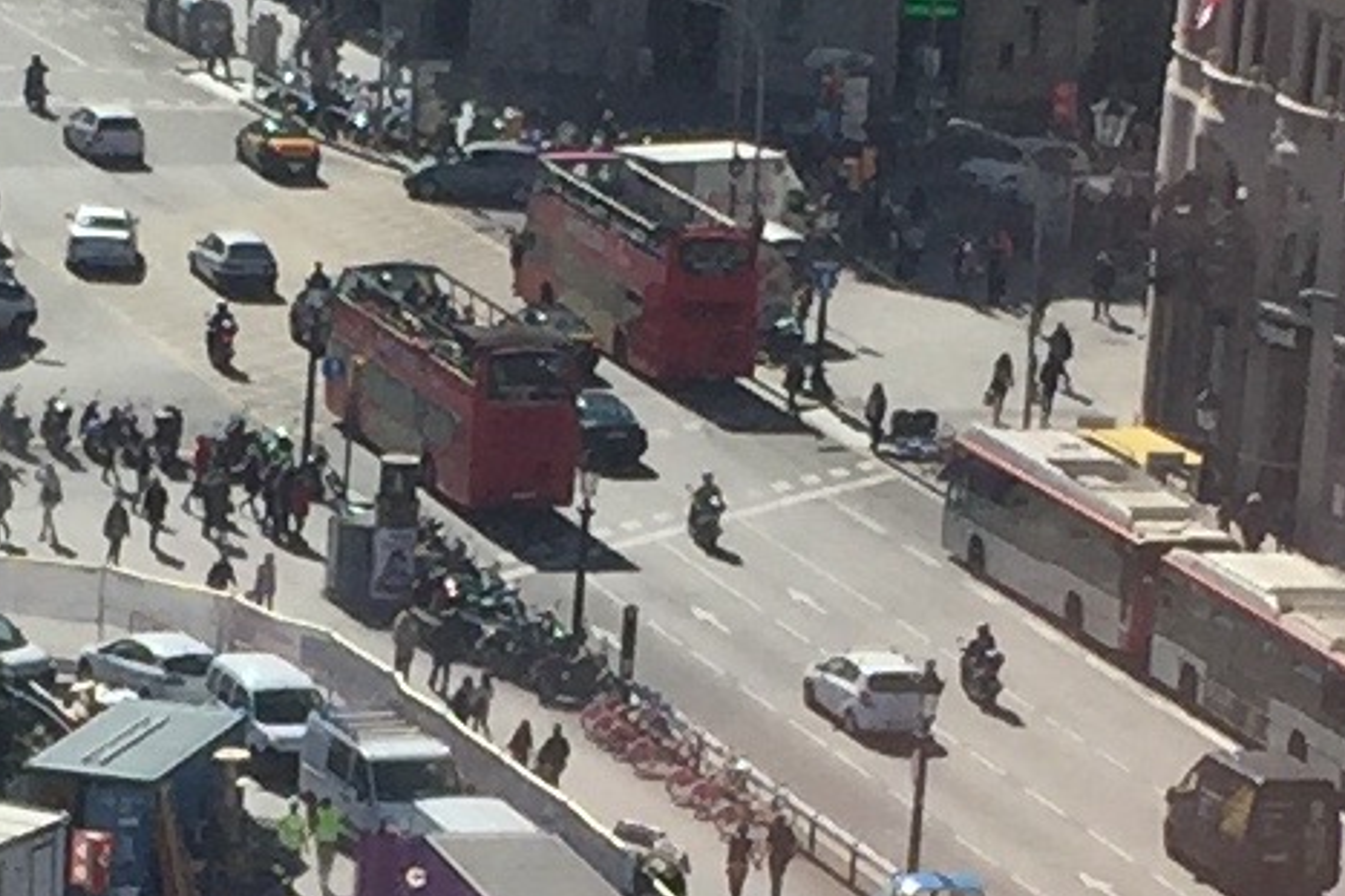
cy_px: 1011
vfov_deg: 6.5
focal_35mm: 211
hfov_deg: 9.7
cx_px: 369
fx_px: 7880
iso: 32
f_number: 2.2
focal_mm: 4.15
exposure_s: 1/1236
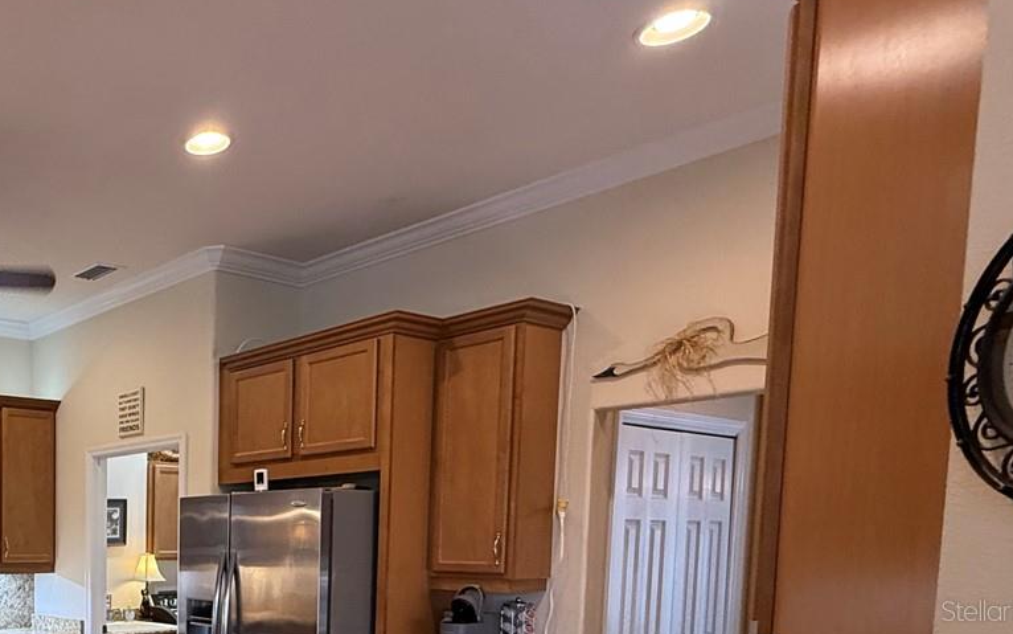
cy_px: 610
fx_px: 856
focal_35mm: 31
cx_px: 8
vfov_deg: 37.1
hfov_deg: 50.1
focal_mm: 2.22
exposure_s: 1/60
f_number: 2.2
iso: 250
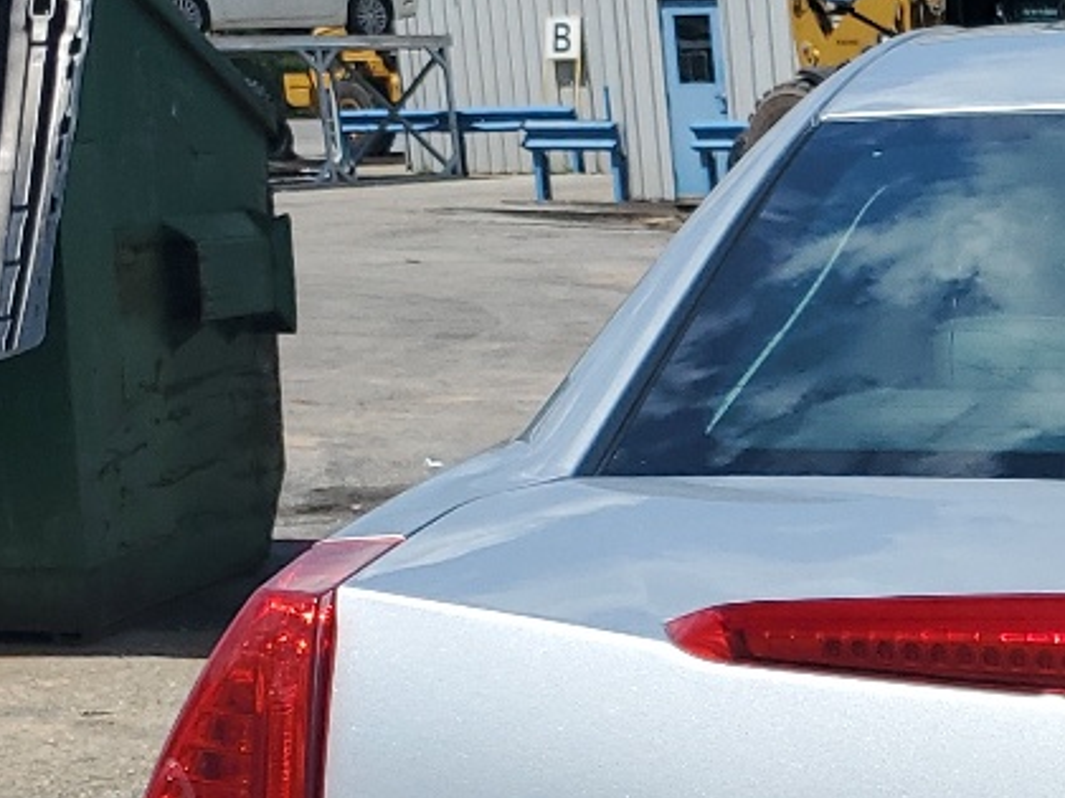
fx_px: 3046
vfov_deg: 14.2
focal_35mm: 99
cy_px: 1125
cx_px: 1481
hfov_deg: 18.2
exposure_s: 1/5000
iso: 50
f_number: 1.5
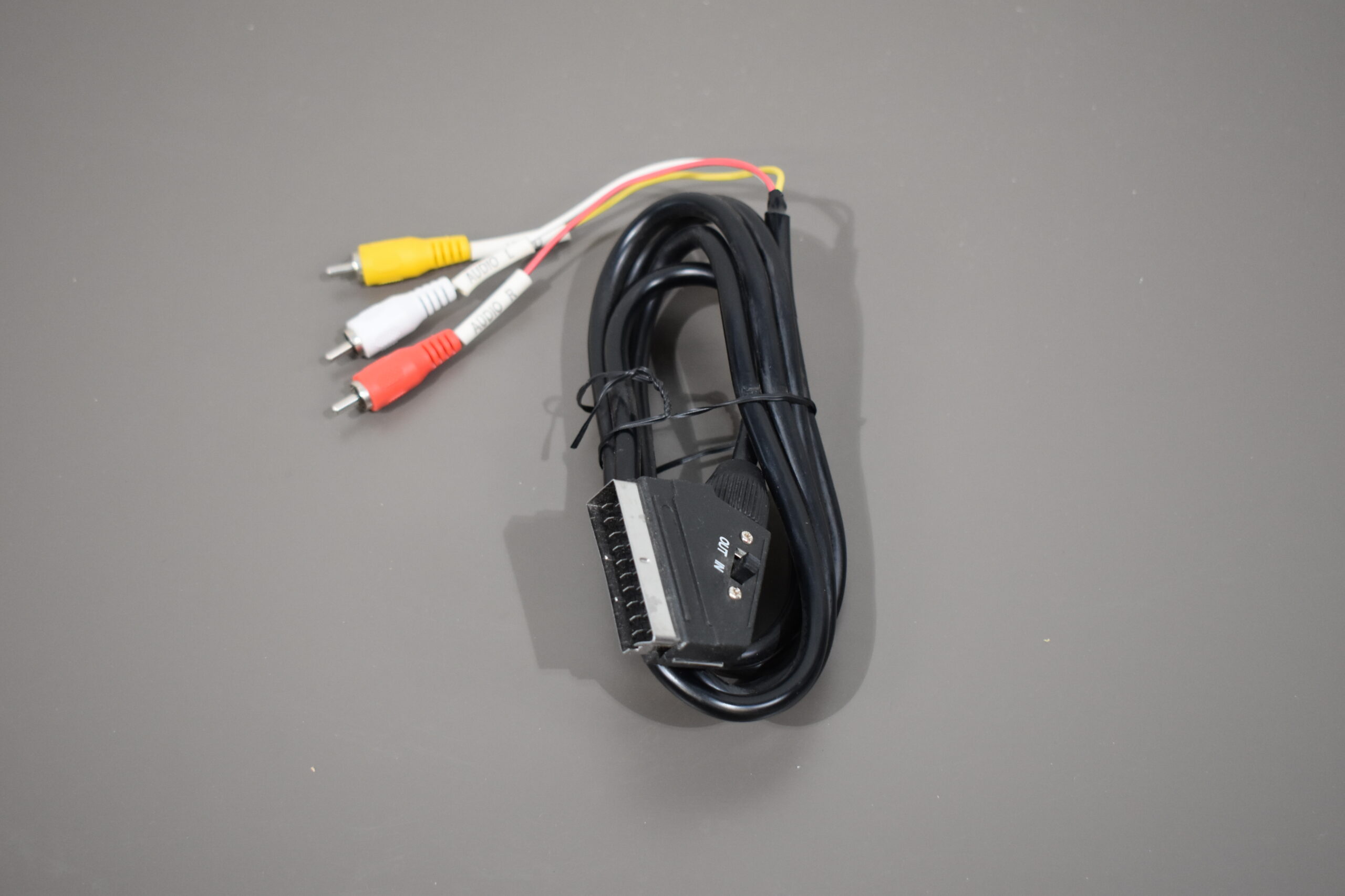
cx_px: 672
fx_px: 1905
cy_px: 448
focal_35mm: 51
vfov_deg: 26.5
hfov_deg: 38.9
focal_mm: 34
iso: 1000
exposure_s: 1/125
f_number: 4.5
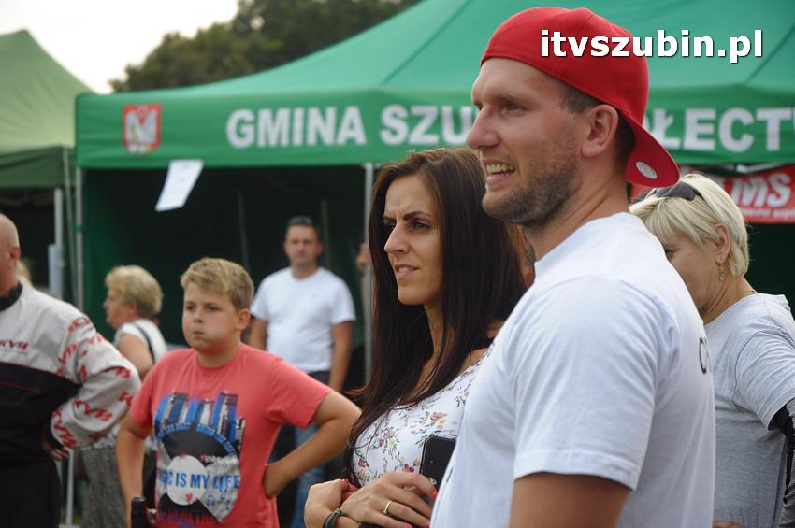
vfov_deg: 13.0
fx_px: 2316
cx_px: 398
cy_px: 264
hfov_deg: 19.5
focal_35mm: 105
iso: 400
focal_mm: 70
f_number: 5
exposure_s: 1/400
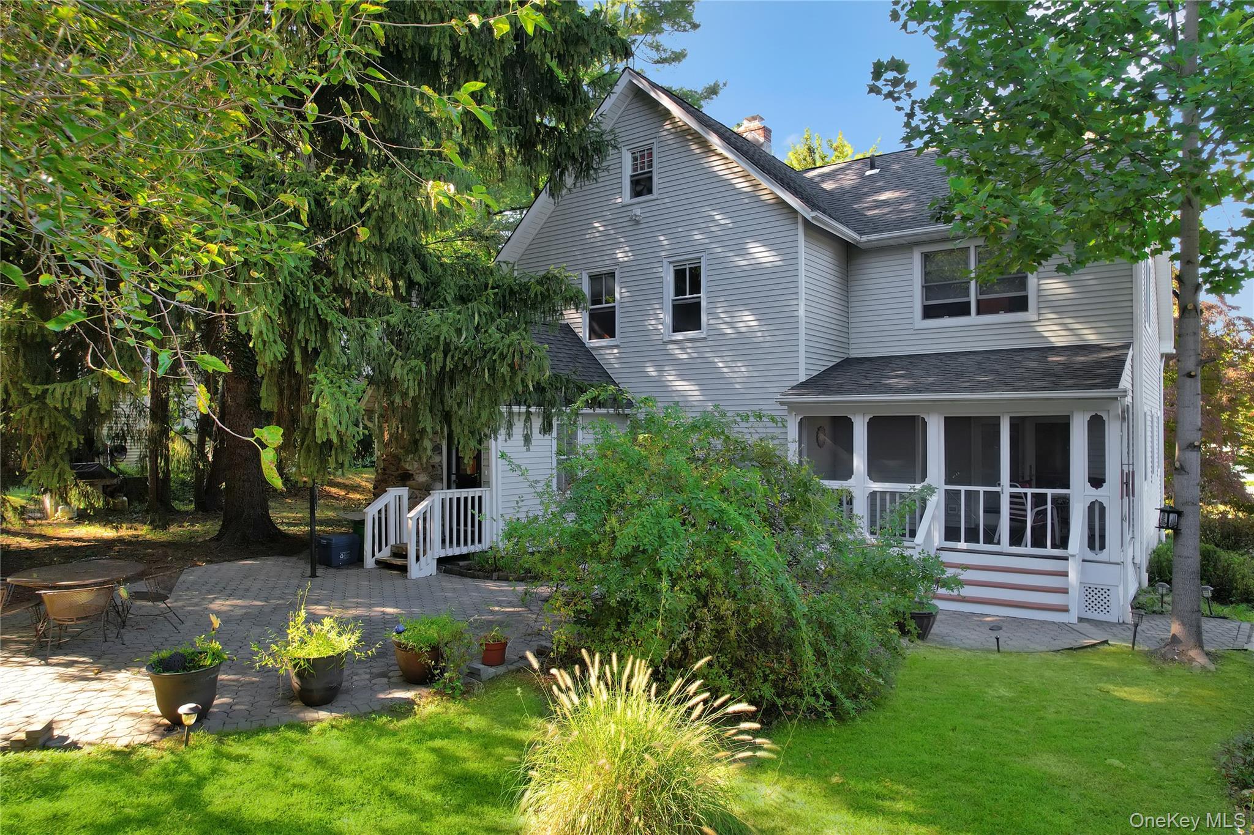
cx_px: 627
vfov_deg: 57.2
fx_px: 766
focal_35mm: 22
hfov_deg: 78.6
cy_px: 418
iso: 100
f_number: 2.8
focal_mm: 8.38
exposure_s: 1/180
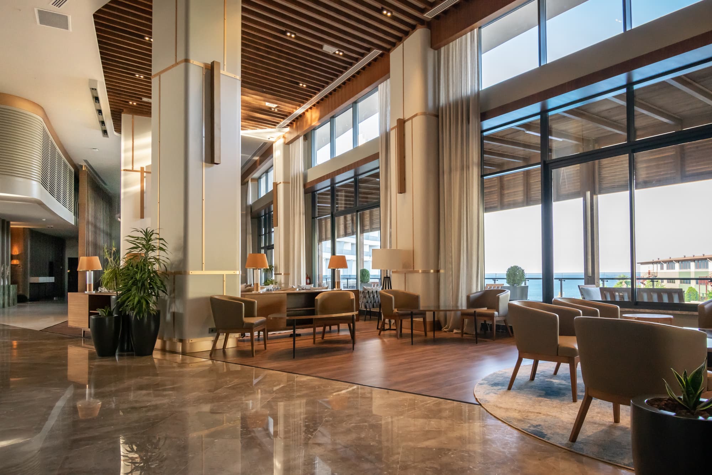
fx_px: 445
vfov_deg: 56.1
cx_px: 356
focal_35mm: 22
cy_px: 238
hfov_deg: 77.3
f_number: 5.6
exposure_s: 1/250
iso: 720
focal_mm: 15
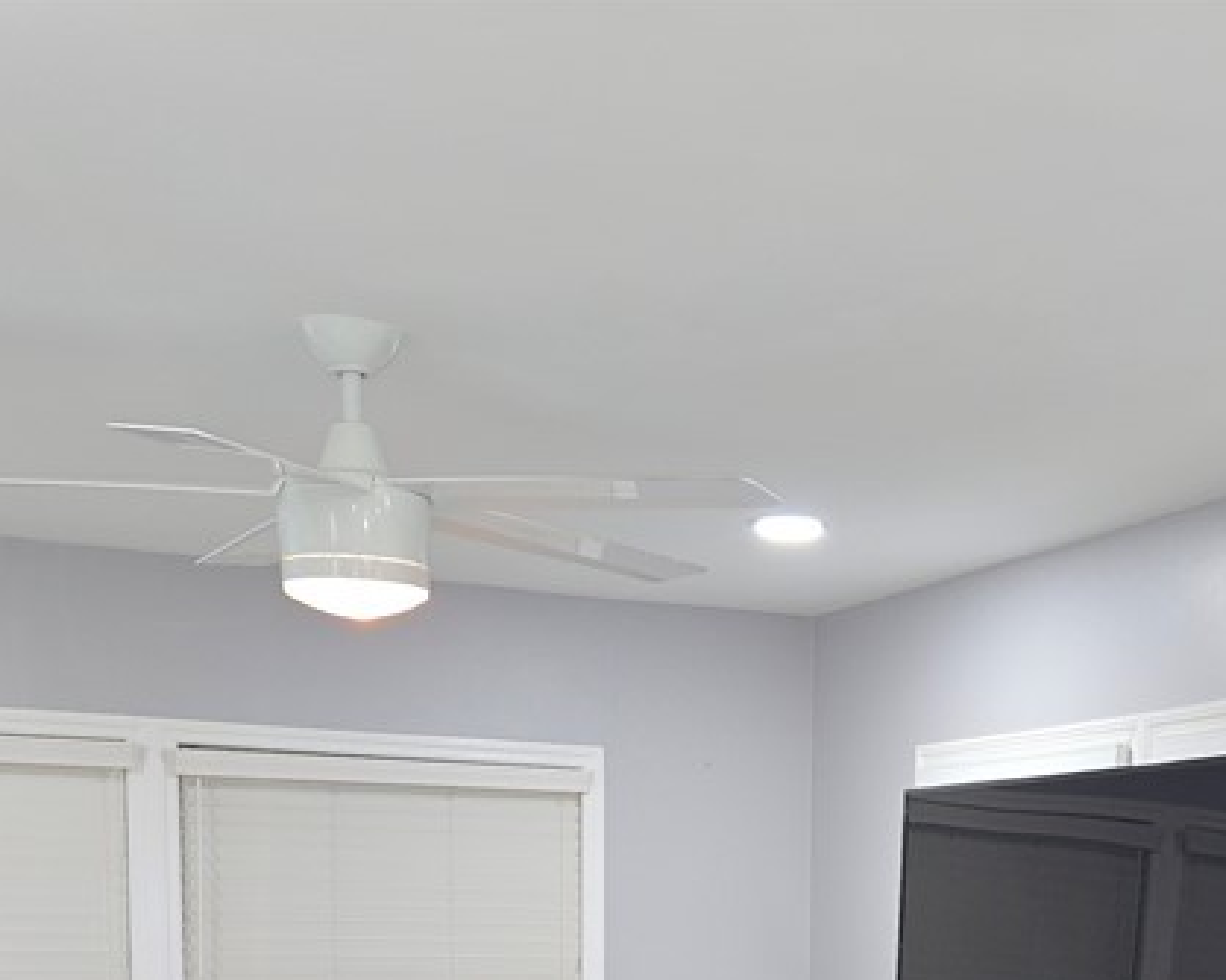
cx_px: 927
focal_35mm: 55
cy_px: 1115
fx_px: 1995
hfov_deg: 33.5
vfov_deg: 25.3
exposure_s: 1/24
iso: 100
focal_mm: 6.3
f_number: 1.7
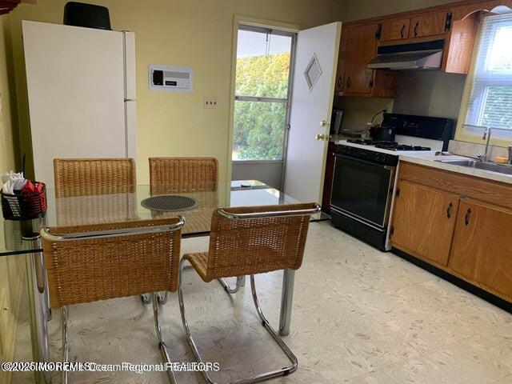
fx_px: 385
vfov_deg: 53.1
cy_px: 192
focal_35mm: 26
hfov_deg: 67.3
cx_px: 256
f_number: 1.8
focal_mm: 4.25
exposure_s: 1/60
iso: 160
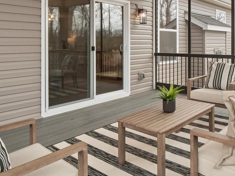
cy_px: 45
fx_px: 210
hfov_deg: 56.0
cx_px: 172
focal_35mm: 31
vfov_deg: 44.0
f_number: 8
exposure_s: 1/60
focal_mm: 8
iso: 400
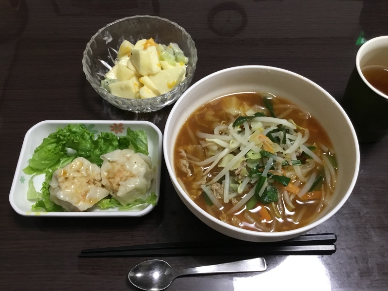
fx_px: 347
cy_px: 146
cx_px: 194
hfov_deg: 58.4
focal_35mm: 31
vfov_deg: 45.4
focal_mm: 3.3
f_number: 2.4
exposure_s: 1/30
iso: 100
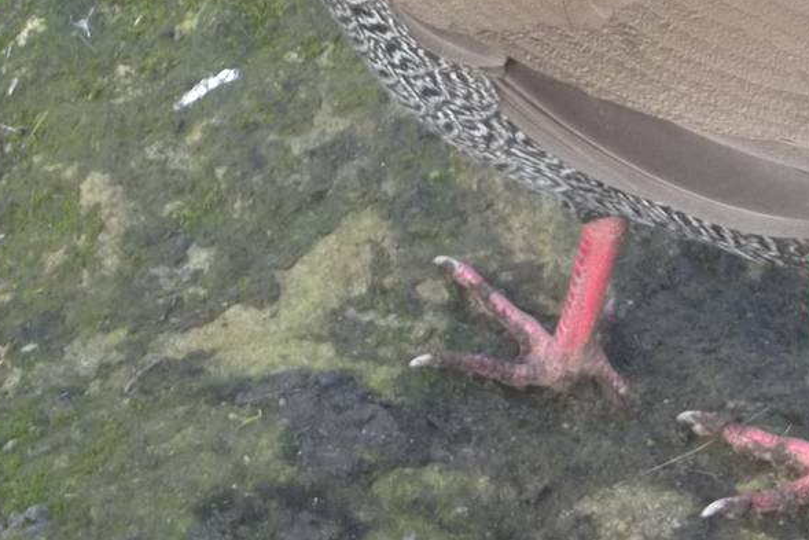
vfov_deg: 5.6
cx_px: 729
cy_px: -151
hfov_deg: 8.4
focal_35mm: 243
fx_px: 5462
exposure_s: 1/50
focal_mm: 15.4
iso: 160
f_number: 4.5
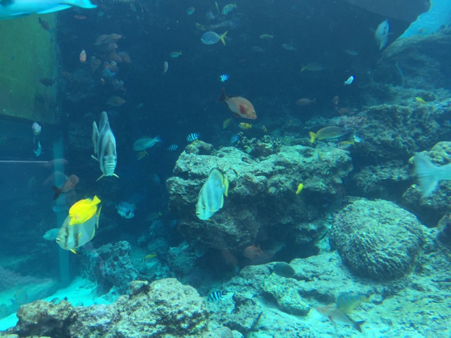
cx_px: 226
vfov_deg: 48.2
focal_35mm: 29
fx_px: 378
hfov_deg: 61.7
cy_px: 169
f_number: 2.2
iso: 40
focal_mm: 4.15
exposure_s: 1/30
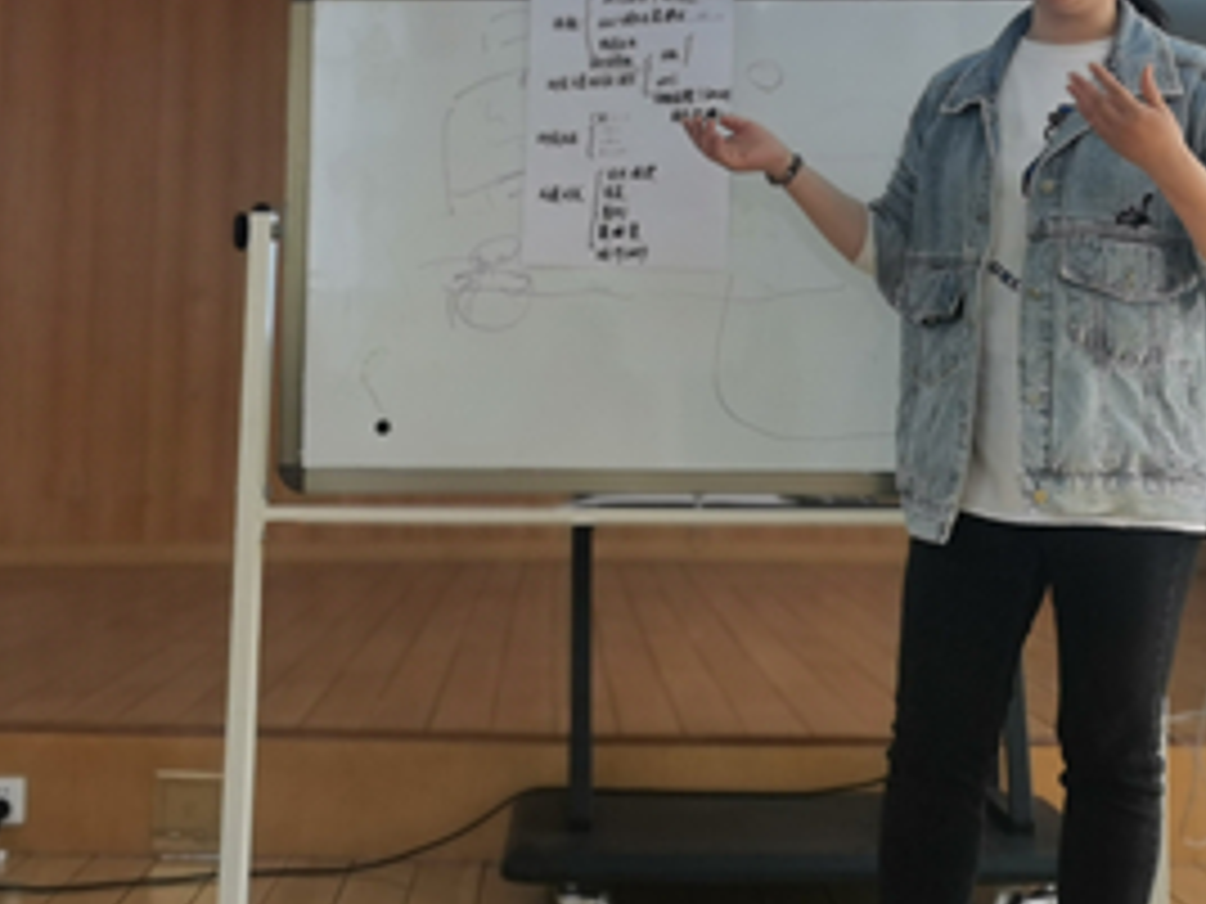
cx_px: 675
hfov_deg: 28.9
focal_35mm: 67
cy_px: 137
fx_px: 2334
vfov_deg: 21.6
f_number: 1.6
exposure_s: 1/127
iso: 50
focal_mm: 5.56
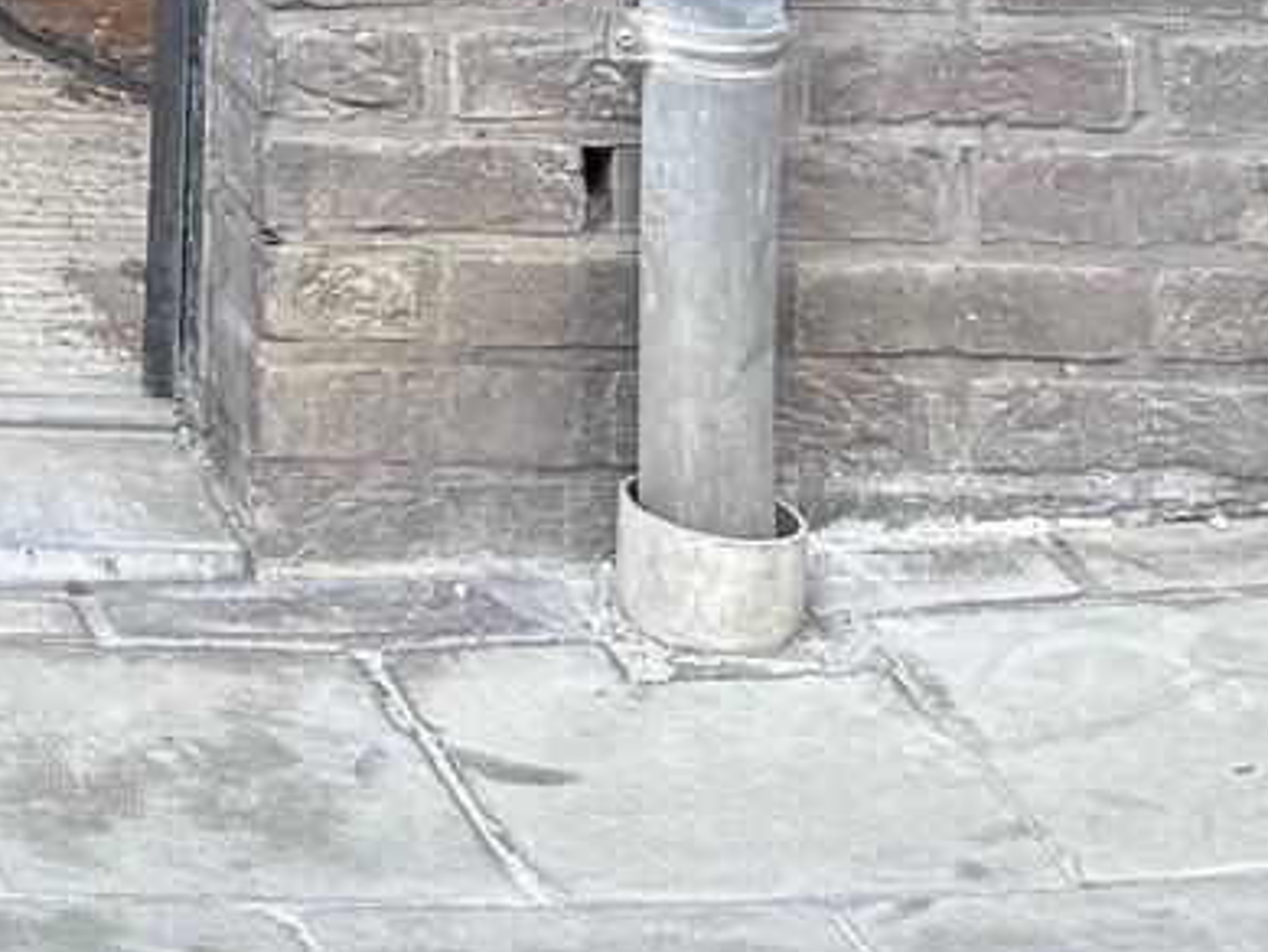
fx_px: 5789
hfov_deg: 10.5
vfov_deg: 8.0
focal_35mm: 158
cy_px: -1950
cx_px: -1939
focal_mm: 6.76
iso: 64
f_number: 1.78
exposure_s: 1/169
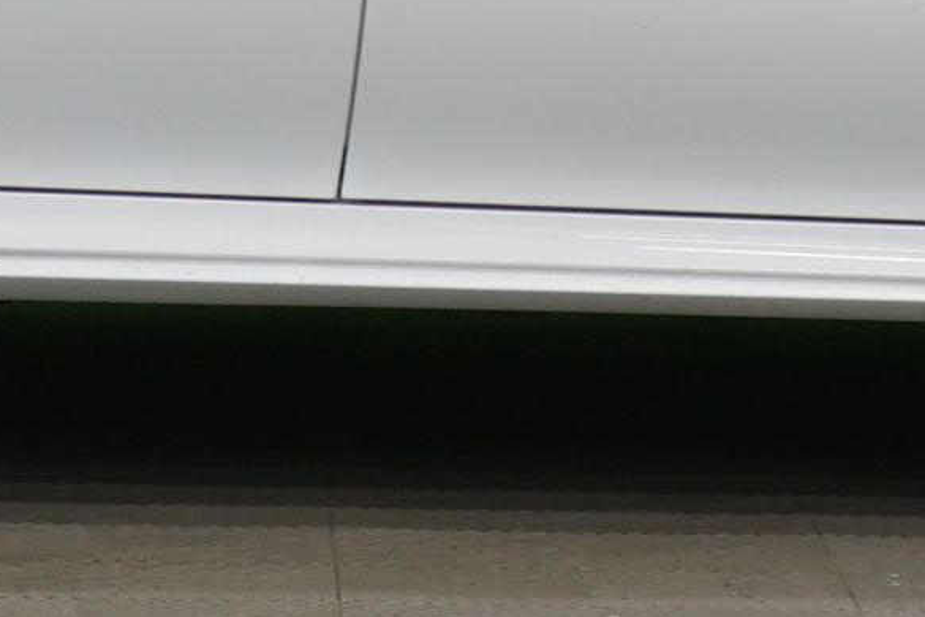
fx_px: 7605
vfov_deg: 4.5
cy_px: -820
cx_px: 495
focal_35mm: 296
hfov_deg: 7.0
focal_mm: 44
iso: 400
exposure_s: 1/13
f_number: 4.5
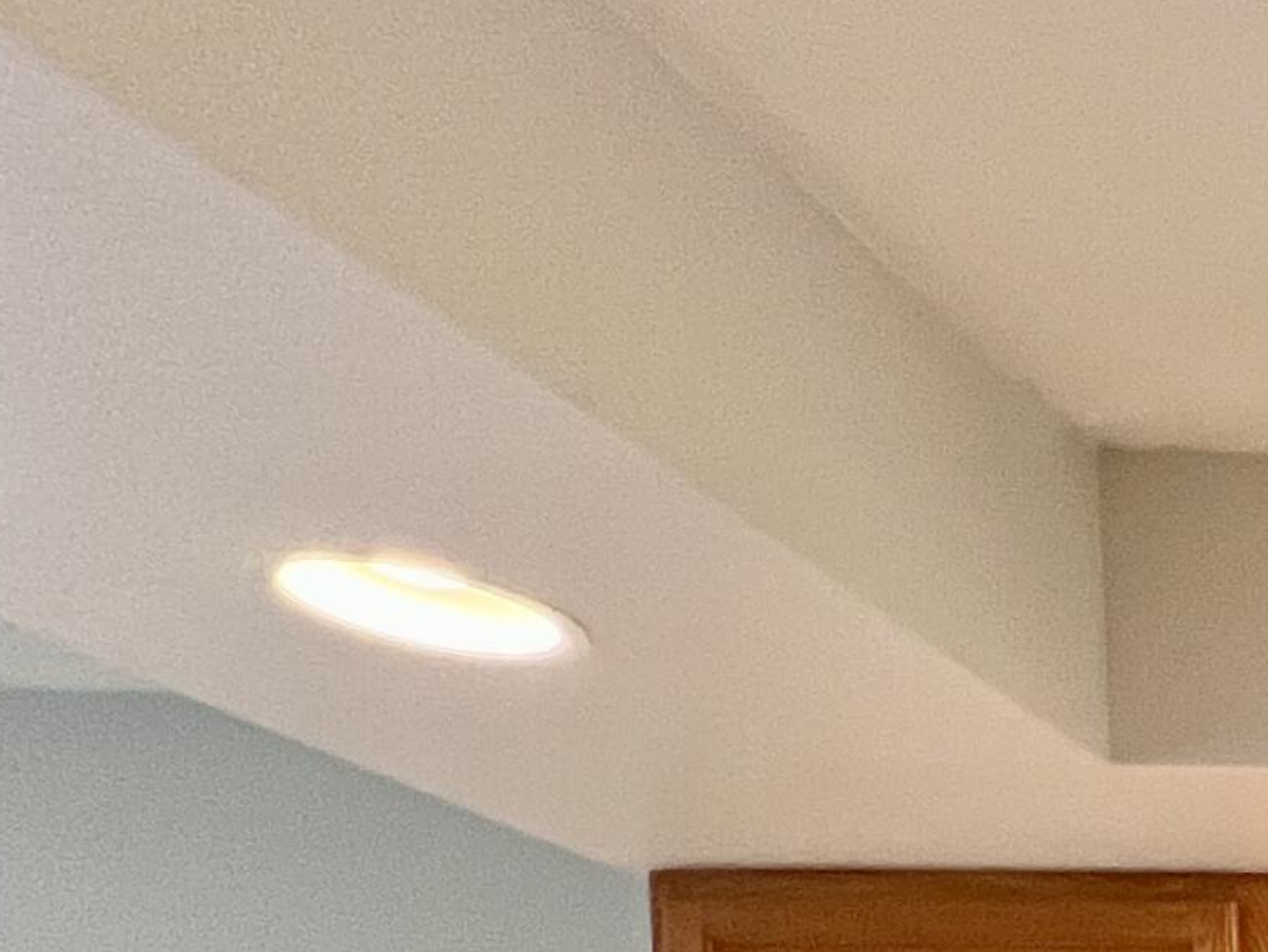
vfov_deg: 21.0
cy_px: 1625
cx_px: 2436
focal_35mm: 52
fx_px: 1905
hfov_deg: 20.5
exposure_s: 1/120
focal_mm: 1.57
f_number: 1.8
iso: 200
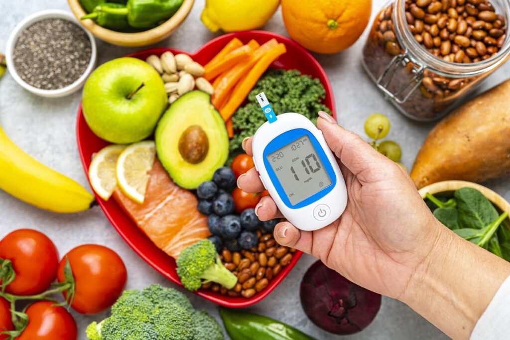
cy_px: 170
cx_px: 255
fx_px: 567
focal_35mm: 40
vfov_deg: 33.4
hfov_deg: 48.5
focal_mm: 40
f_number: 4.5
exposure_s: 1/100
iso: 200
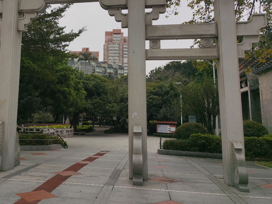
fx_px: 314
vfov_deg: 35.5
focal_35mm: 40
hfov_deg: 45.8
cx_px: 83
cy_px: 61
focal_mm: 5.56
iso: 50
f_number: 1.6
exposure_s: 1/10000
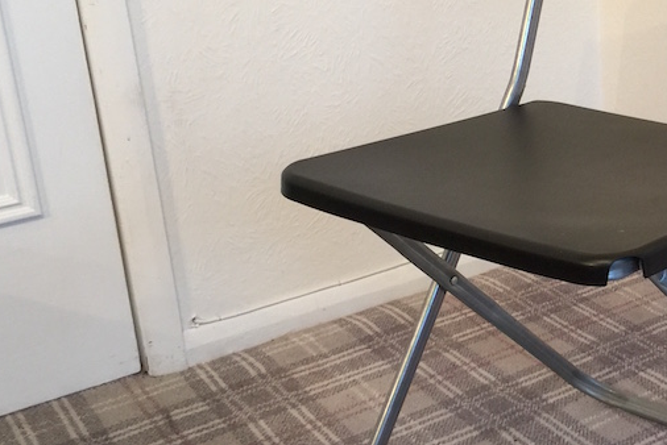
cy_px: 190
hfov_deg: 31.0
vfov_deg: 22.3
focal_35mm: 61
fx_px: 1131
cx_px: 626
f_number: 2.2
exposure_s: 1/17
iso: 80
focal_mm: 4.15
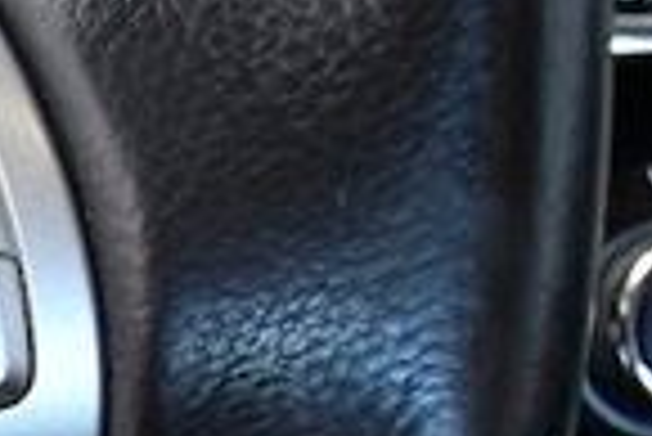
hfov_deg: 6.6
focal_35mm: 275
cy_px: 915
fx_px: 4985
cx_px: -1475
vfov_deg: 4.9
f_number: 5.6
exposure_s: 1/125
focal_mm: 26
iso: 2500
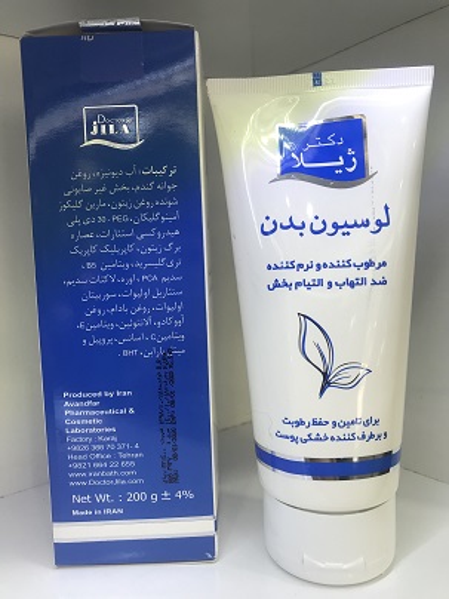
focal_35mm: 28
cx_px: 224
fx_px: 484
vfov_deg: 63.4
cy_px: 300
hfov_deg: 49.7
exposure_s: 1/100
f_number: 1.8
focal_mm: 3.99
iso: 25
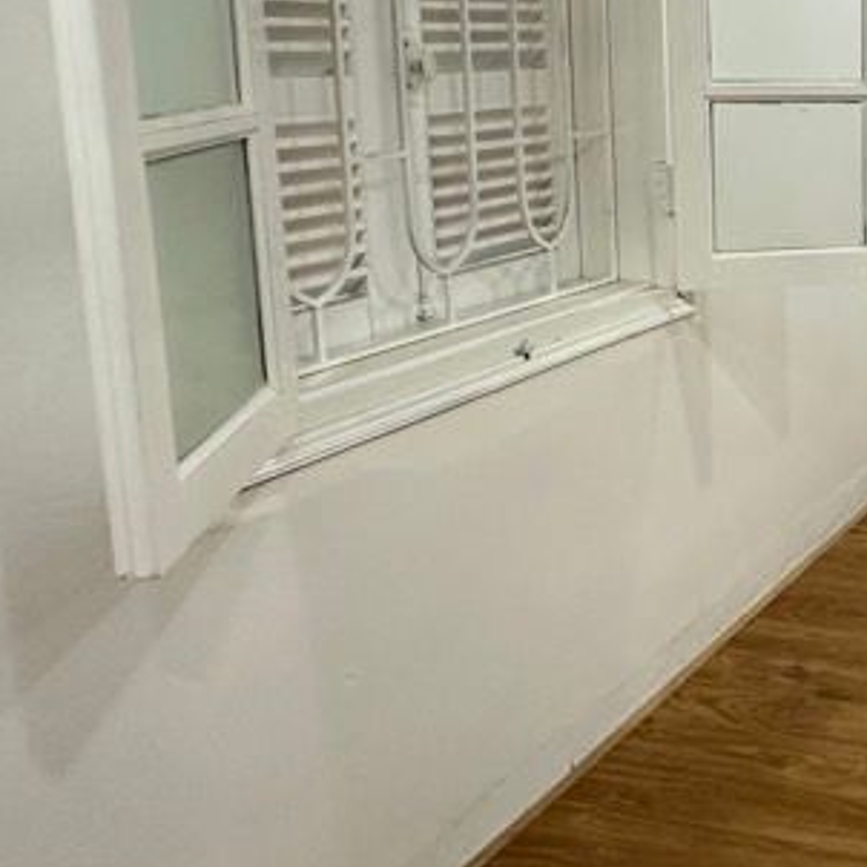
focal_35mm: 42
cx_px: 1079
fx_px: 1190
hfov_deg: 32.1
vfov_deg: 38.8
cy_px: 204
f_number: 2.2
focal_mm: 2.22
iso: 250
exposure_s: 1/100
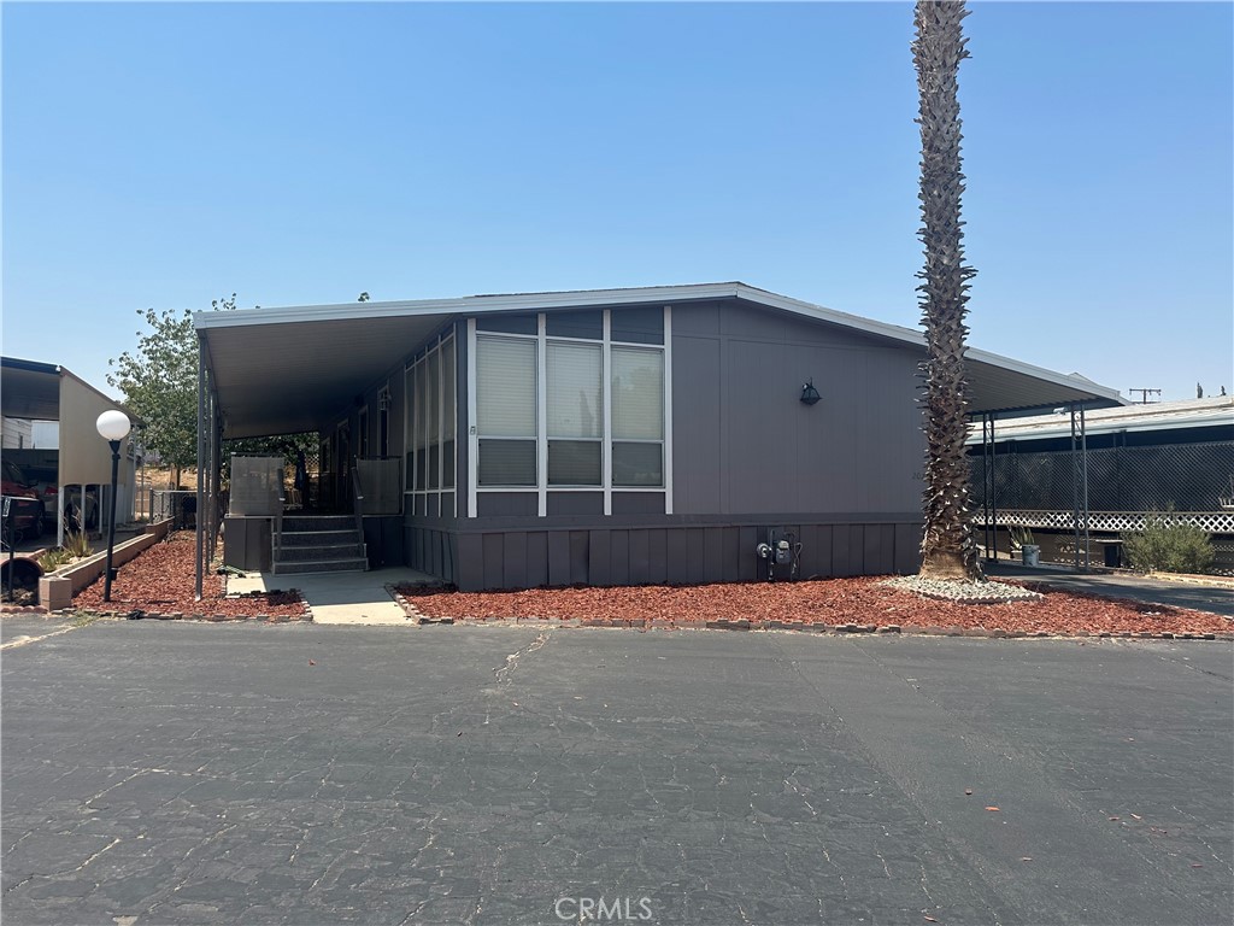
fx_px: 856
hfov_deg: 71.6
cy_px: 463
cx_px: 617
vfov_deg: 56.8
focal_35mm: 24
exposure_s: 1/4545
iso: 80
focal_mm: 6.86
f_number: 1.78
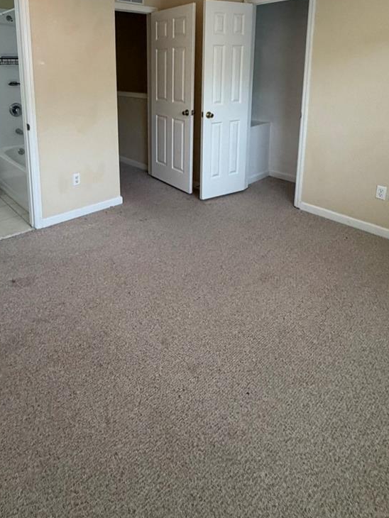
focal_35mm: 23
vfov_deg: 69.2
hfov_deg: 58.0
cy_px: 132
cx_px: 139
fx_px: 344
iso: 320
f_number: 2.2
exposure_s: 1/60
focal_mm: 2.22
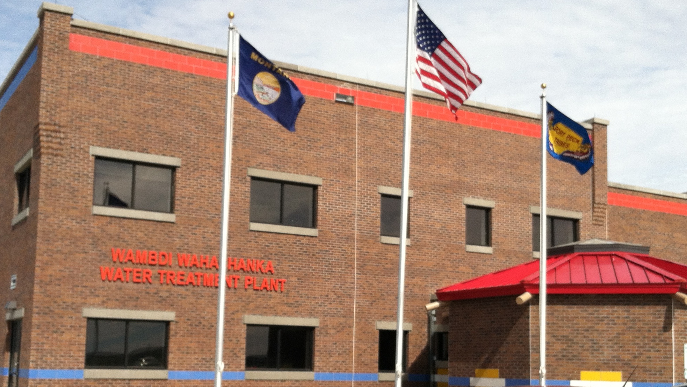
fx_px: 911
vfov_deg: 23.8
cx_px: 318
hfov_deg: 41.3
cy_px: 270
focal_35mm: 50
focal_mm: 3.85
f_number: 2.8
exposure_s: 1/1429
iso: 80
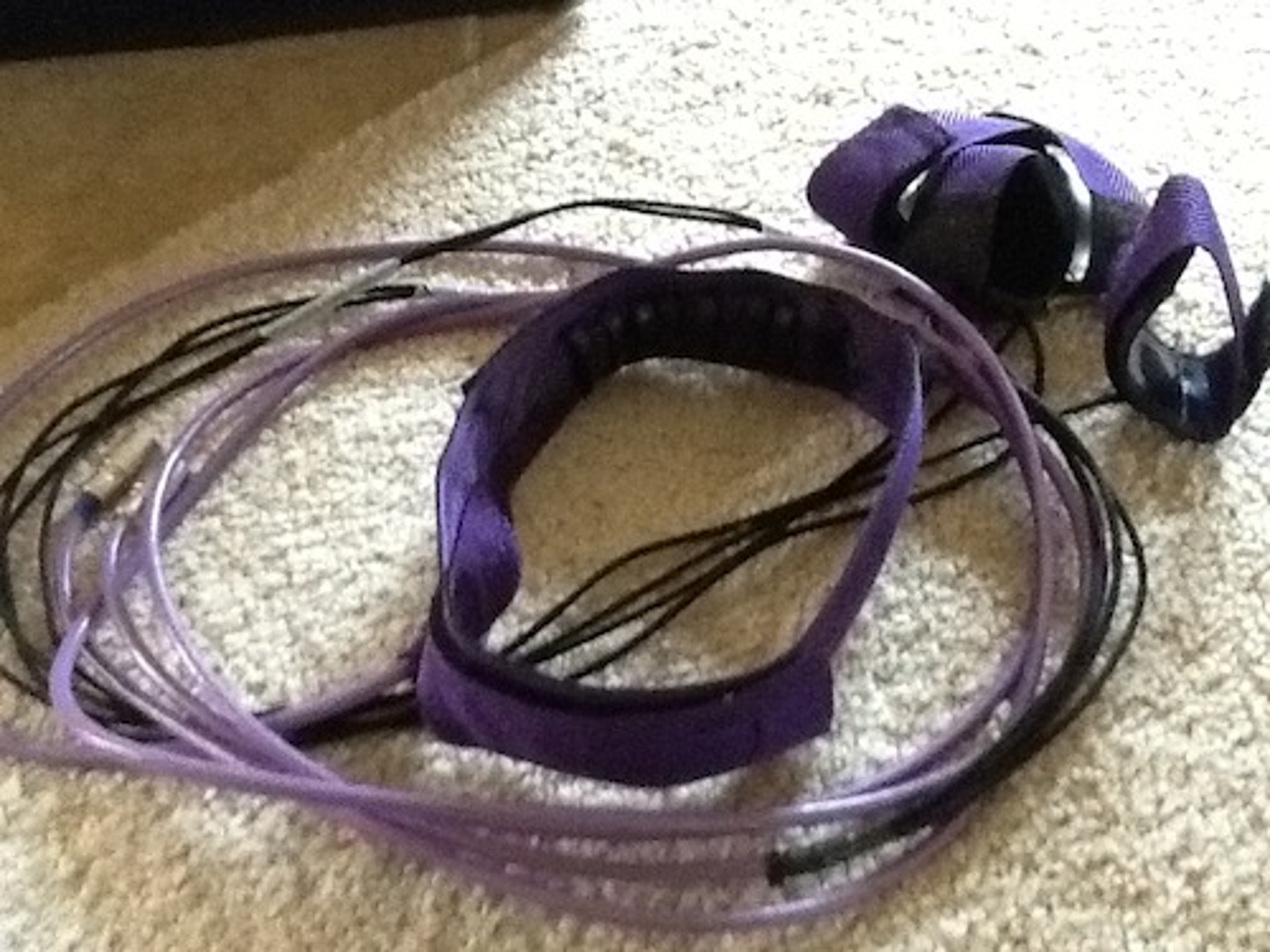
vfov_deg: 32.9
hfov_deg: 42.9
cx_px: 635
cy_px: 476
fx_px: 1614
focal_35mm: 44
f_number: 2.4
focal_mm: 2.03
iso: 500
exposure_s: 1/15
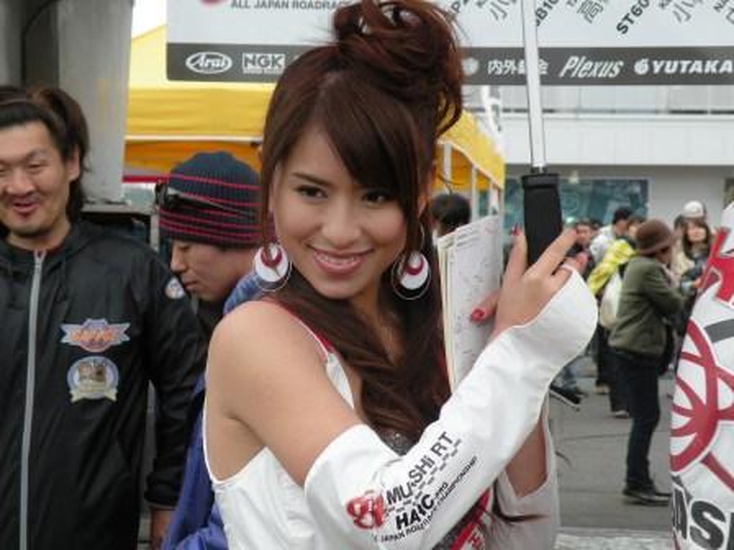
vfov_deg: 15.9
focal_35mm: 93
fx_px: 1972
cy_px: 275
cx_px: 367
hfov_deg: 21.1
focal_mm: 16.4
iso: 64
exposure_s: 1/66.6
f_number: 4
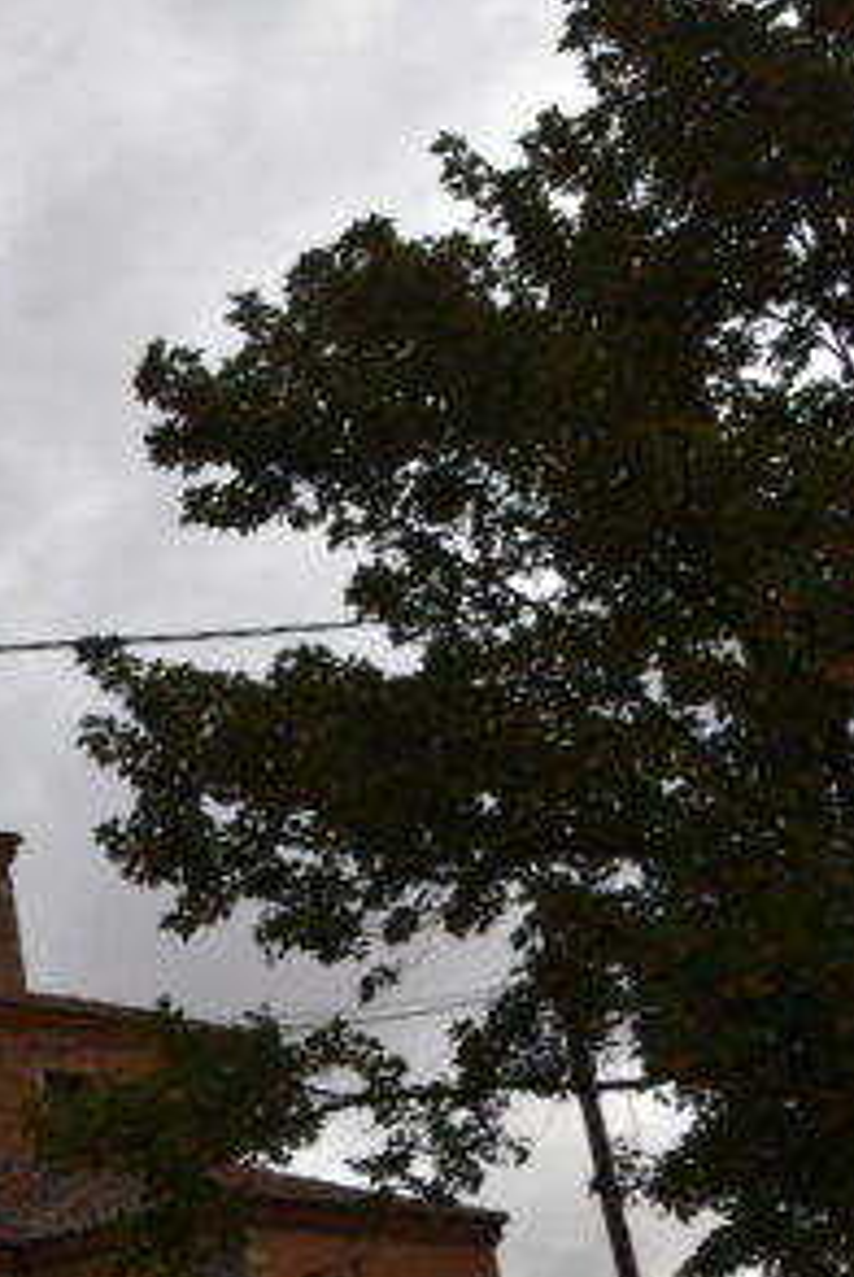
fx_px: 2449
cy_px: 763
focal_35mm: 69
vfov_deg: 29.1
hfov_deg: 17.4
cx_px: -510
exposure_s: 1/500
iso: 200
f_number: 8
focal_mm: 18
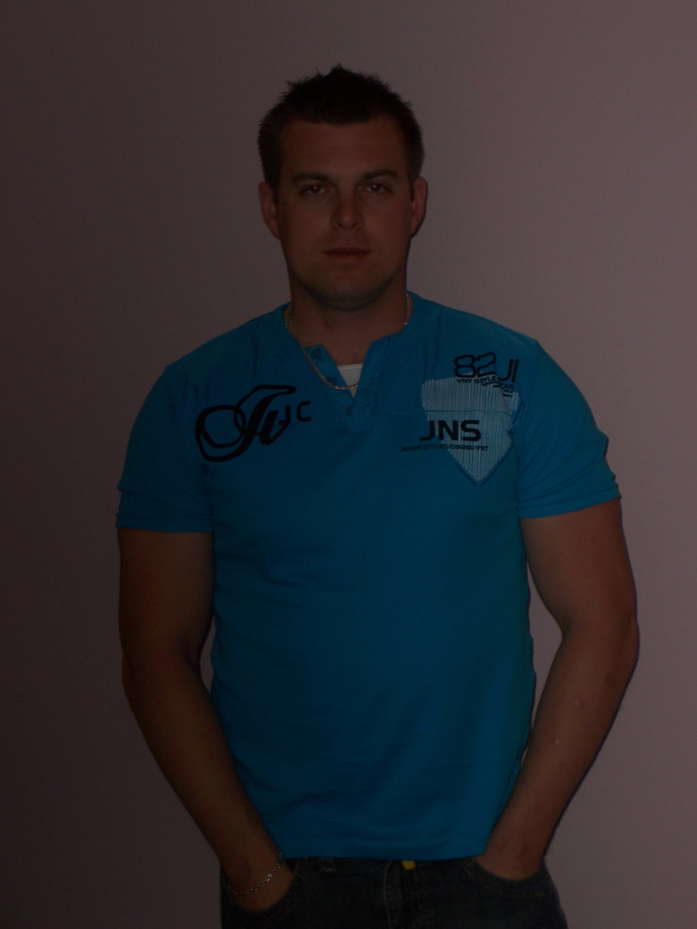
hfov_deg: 18.0
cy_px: 464
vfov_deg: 23.8
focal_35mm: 82
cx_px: 348
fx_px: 2201
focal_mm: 13.5
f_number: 4.1
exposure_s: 1/90
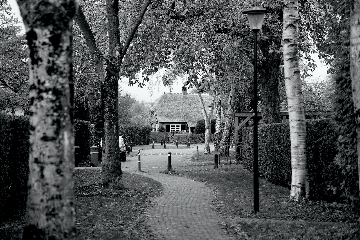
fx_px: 840
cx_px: 180
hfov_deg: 24.2
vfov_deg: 16.3
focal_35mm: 84
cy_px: 120
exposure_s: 1/2500
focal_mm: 56
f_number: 1.4
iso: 320
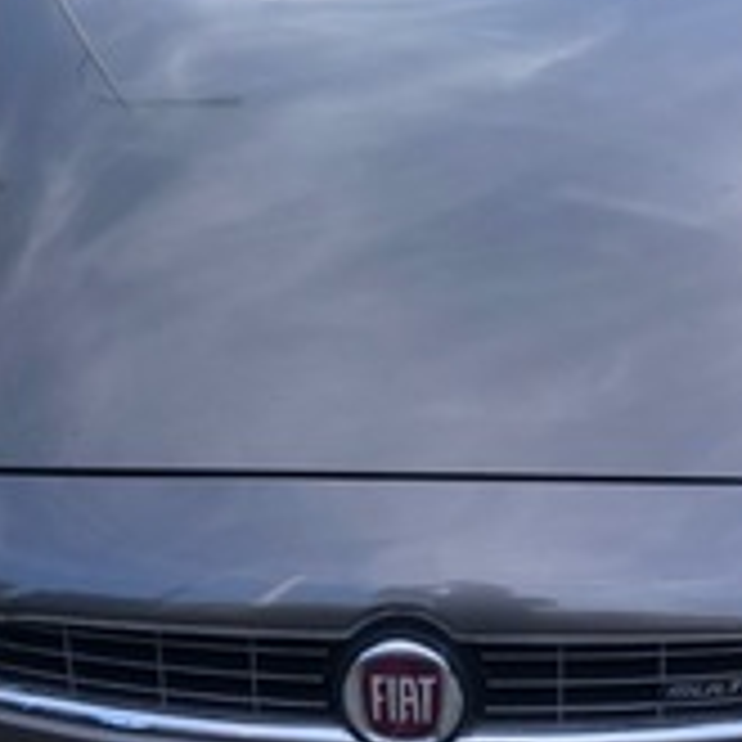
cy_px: 175
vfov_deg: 31.0
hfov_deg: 31.6
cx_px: 396
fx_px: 1310
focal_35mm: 54
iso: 20
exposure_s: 1/500
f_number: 1.8
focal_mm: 4
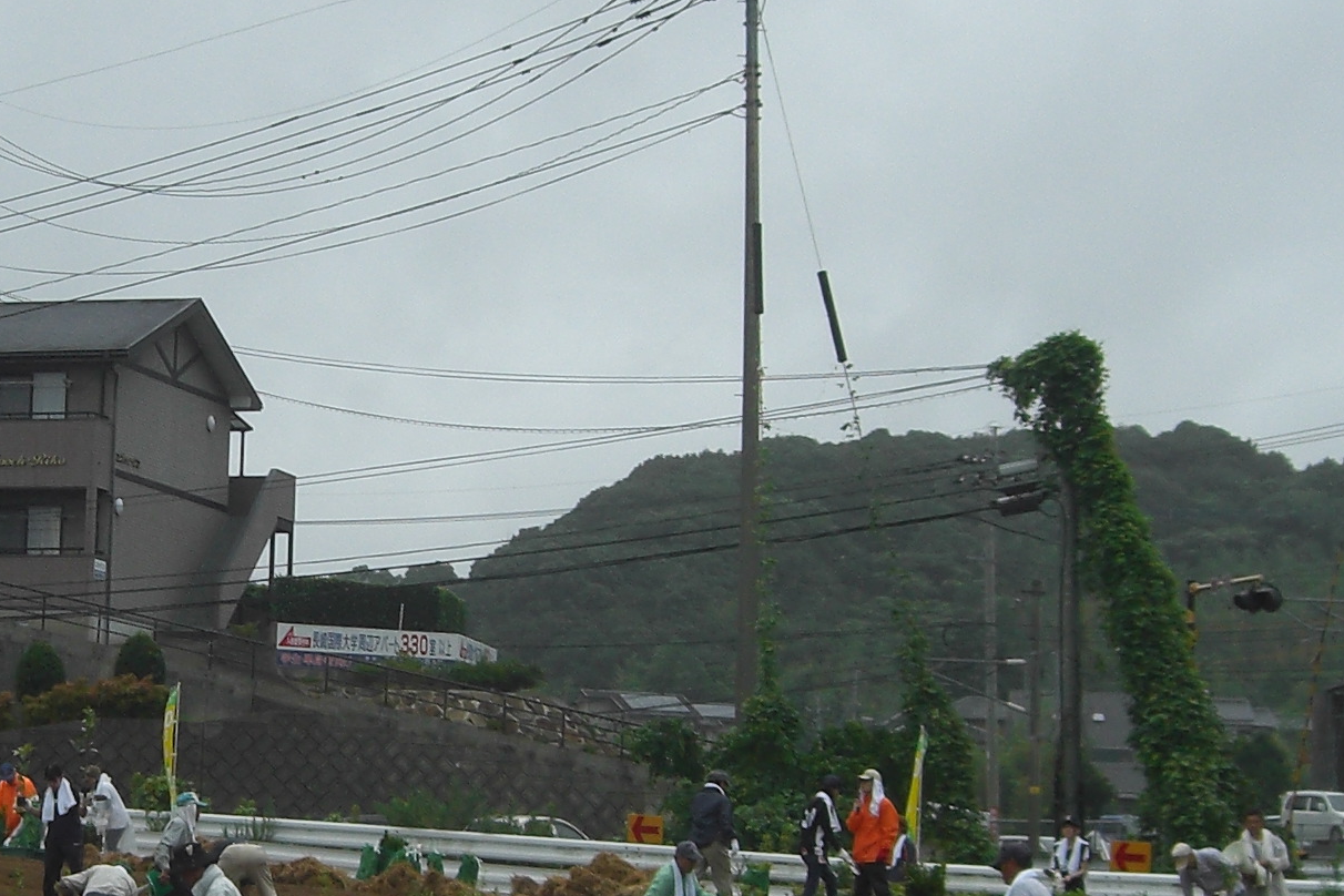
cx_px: 205
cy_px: 557
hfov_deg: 17.0
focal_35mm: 119
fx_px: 4442
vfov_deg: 11.5
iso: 80
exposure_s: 1/640
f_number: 4
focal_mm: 7.9
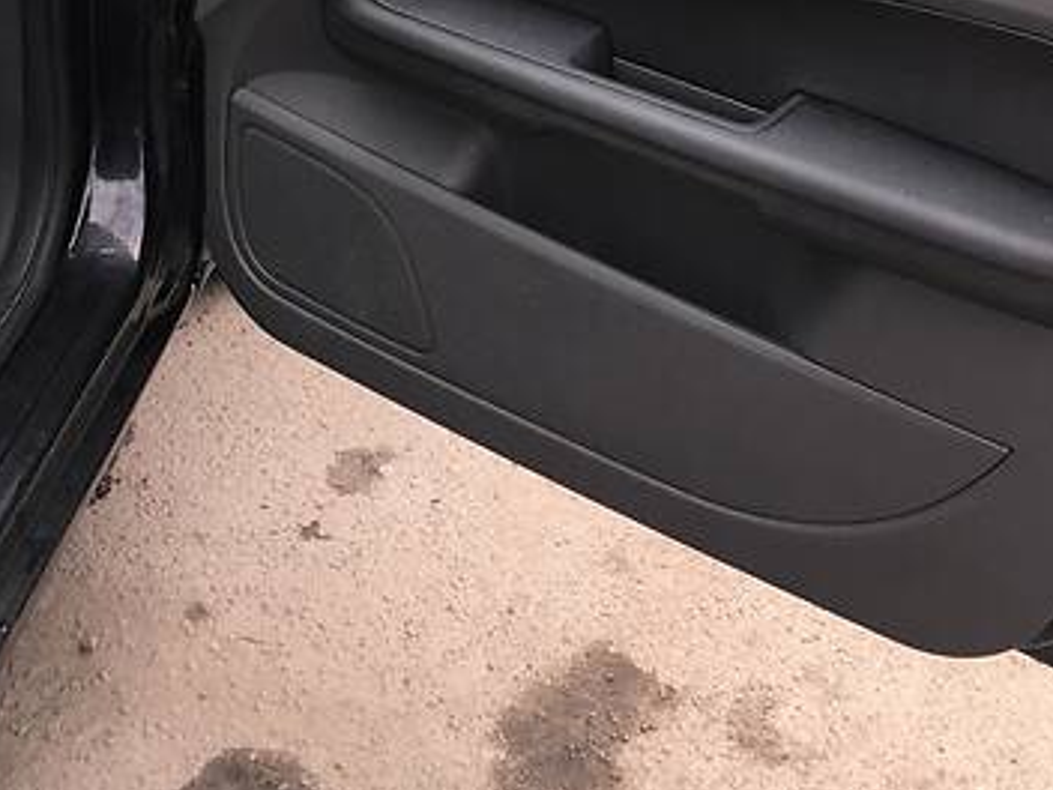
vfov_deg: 21.2
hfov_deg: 29.4
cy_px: -63
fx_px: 2008
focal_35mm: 66
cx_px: 541
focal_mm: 4.2
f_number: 2.2
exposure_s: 1/100
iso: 32
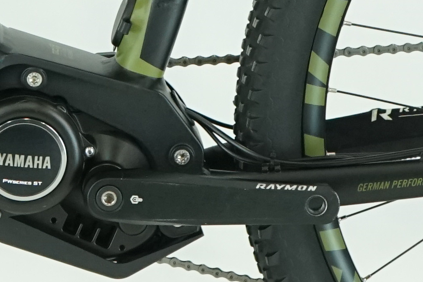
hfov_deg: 7.0
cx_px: -73
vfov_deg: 4.7
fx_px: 3418
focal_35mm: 291
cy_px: -245
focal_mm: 50
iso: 1600
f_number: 5.6
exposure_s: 1/200
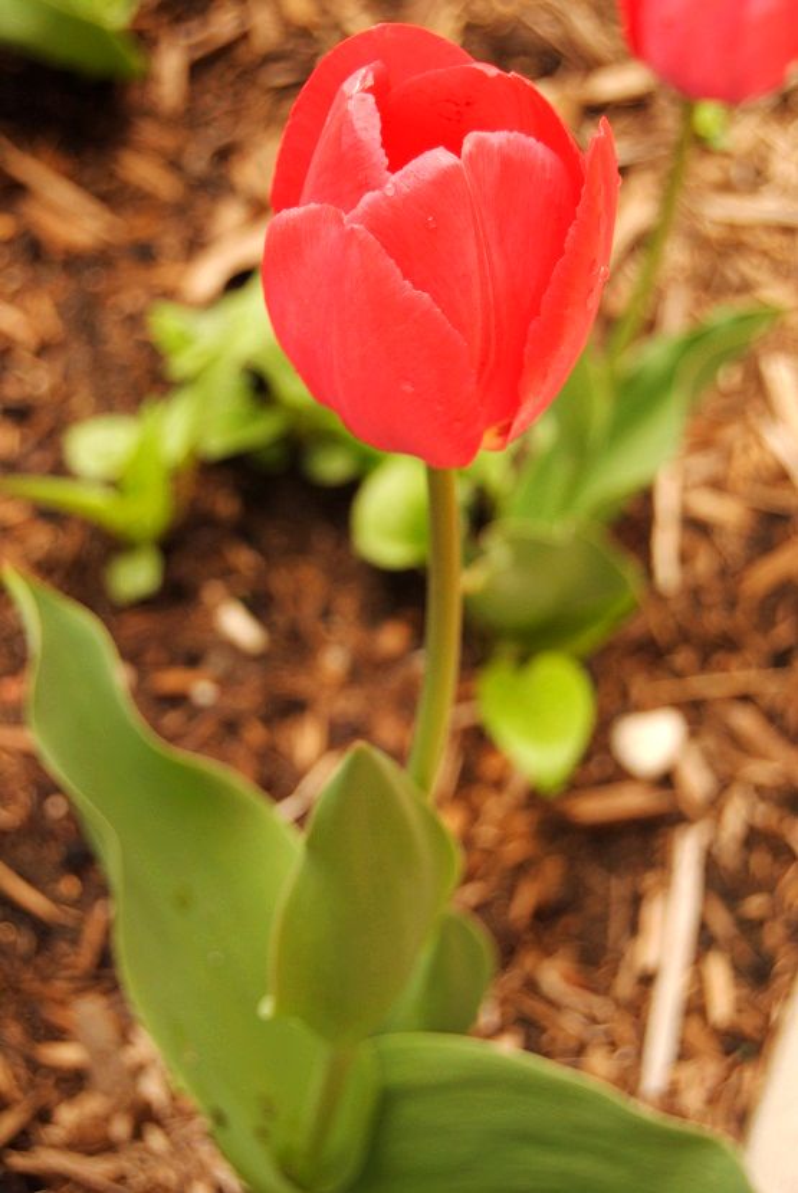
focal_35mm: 72
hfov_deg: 19.0
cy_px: 596
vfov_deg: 28.0
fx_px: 2387
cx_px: 399
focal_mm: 48
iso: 200
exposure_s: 1/200
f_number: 5.6
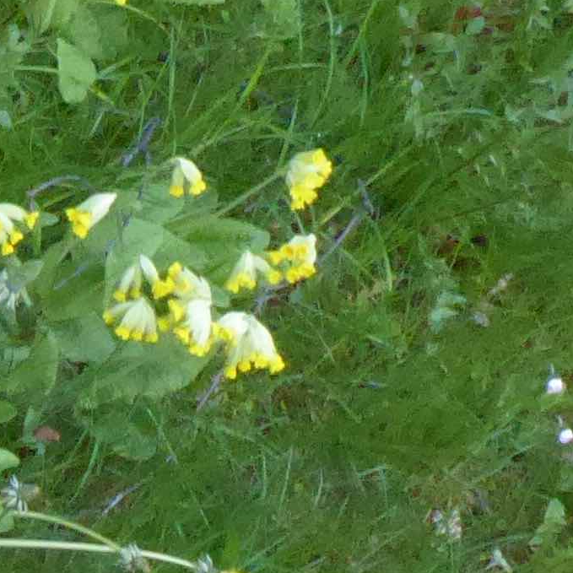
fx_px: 13166
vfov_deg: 2.5
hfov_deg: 2.5
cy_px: 344
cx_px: -641
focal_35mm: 703
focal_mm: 24.2
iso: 1000
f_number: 5.3
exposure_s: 1/60
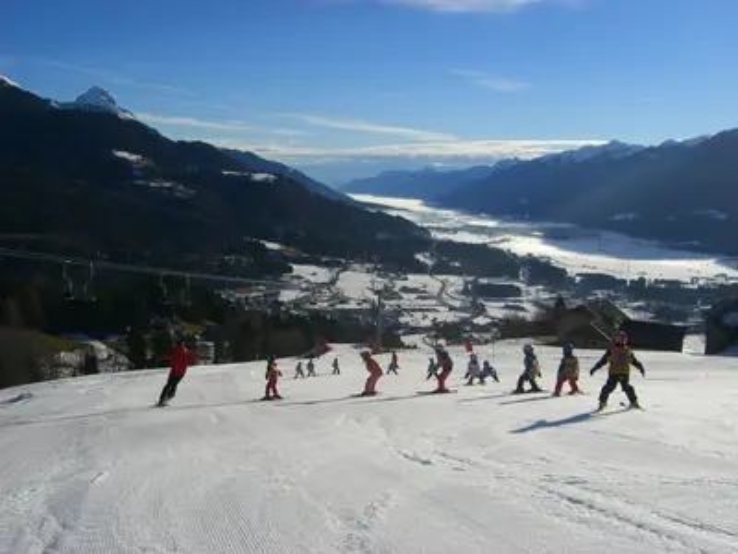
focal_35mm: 38
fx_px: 810
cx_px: 369
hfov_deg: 49.0
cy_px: 277
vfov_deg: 37.7
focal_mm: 6.2
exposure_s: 1/1250
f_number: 4.3
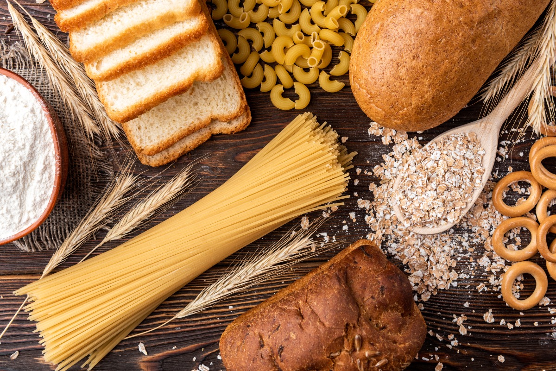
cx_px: 278
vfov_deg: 28.1
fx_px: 742
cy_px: 186
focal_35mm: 48
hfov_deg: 41.1
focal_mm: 48
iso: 100
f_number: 9
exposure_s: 1/125
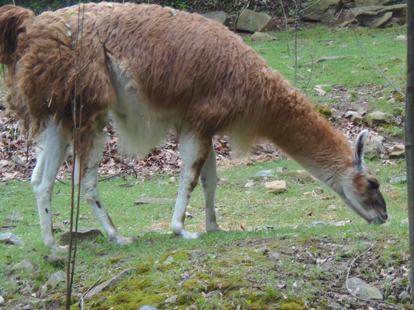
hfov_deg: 14.5
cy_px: 155
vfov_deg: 10.9
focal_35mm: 136
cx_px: 207
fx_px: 1627
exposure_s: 1/40
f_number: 4.7
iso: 200
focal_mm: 25.2
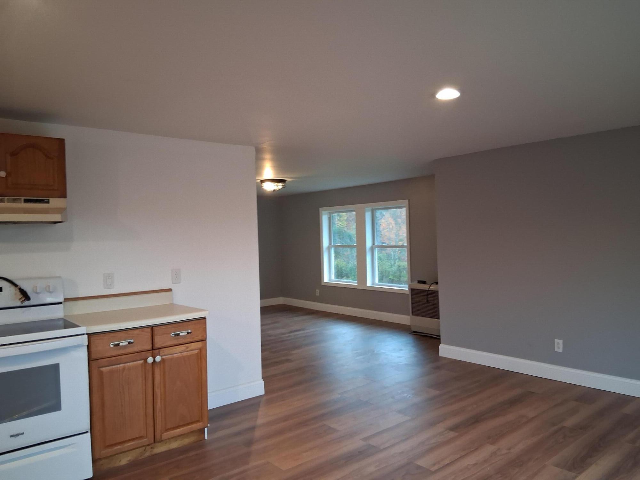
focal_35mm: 26
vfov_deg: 53.1
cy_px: 240
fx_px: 481
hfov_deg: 67.3
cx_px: 320
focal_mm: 3.98
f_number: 1.8
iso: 640
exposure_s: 1/60
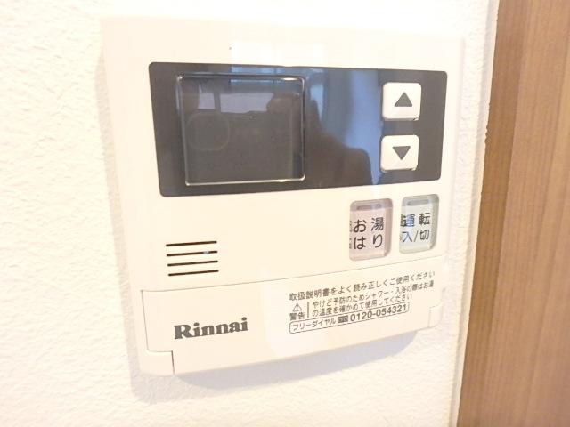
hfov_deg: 79.0
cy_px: 214
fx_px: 346
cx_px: 285
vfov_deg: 63.4
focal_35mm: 21
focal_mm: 3.7
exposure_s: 1/20
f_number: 3.5
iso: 800
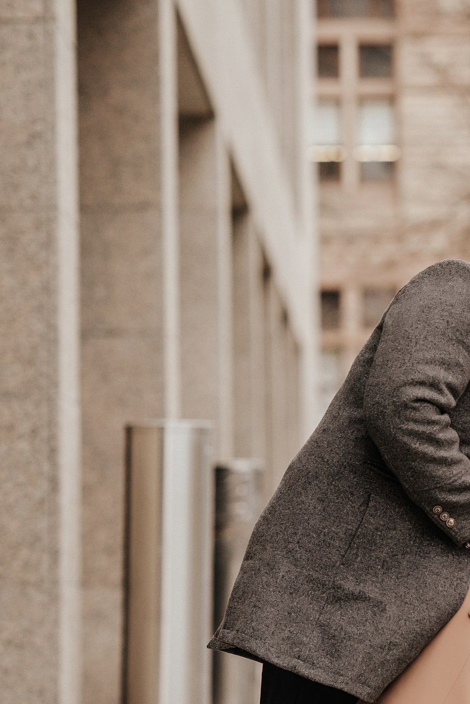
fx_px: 4602
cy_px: 304
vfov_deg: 8.8
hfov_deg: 5.8
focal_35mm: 235
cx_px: 546
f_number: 2.2
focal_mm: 85
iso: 125
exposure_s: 1/250
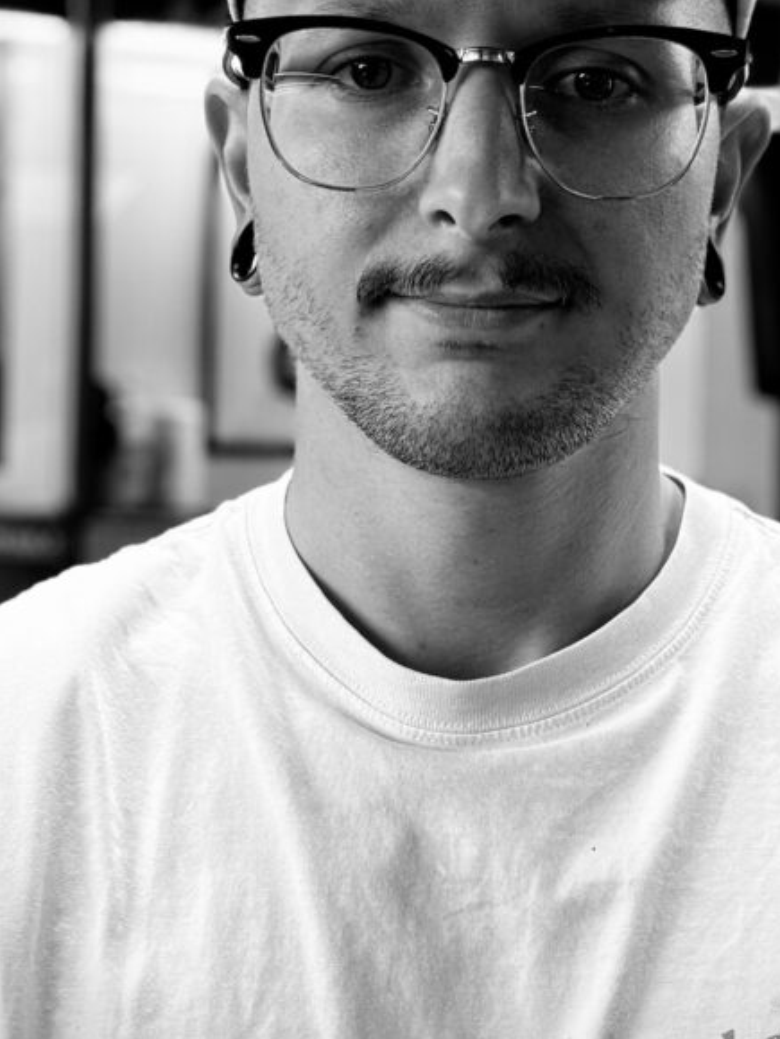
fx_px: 1592
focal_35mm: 53
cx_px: 443
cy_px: 412
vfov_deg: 36.0
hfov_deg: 27.5
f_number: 1.9
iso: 80
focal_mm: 2.69
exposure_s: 1/50
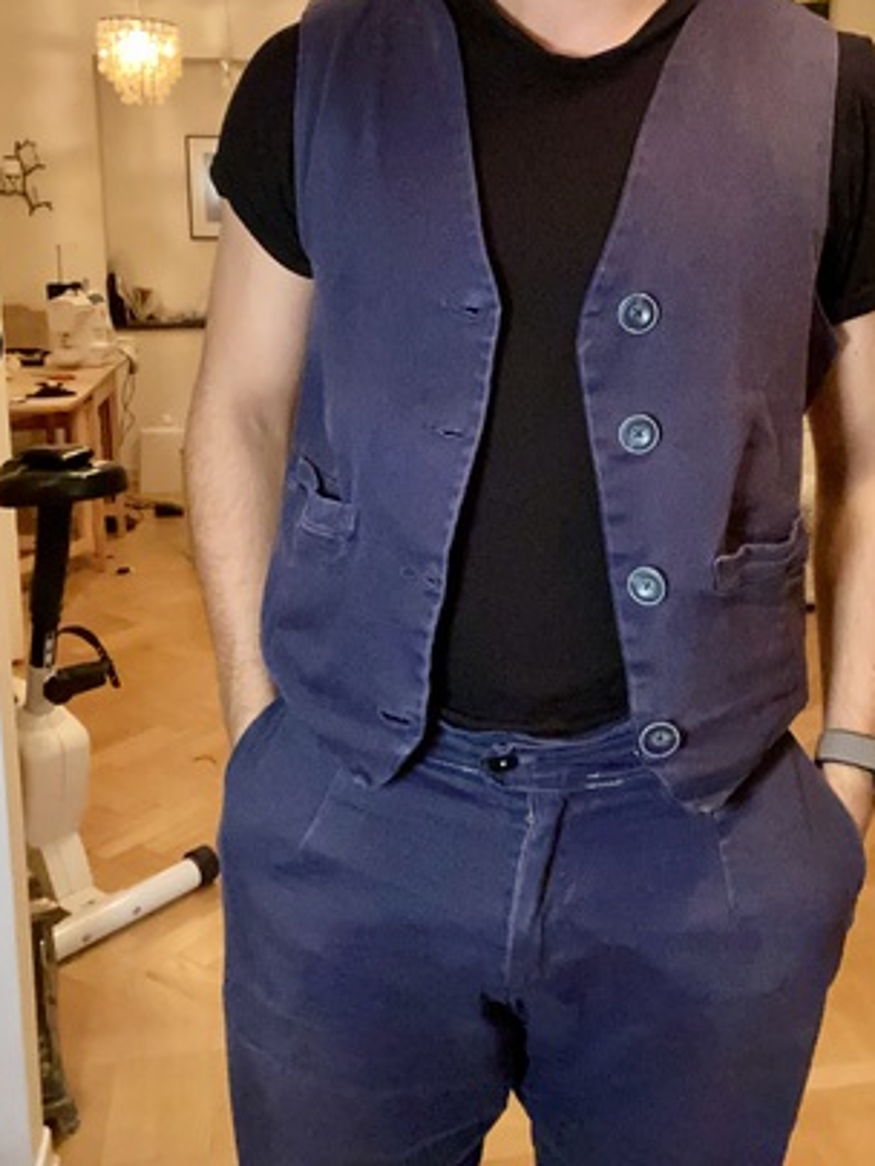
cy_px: 458
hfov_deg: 38.6
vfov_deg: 49.8
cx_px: 502
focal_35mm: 37
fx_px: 1246
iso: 1000
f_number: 2.2
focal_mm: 2.71
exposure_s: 1/17
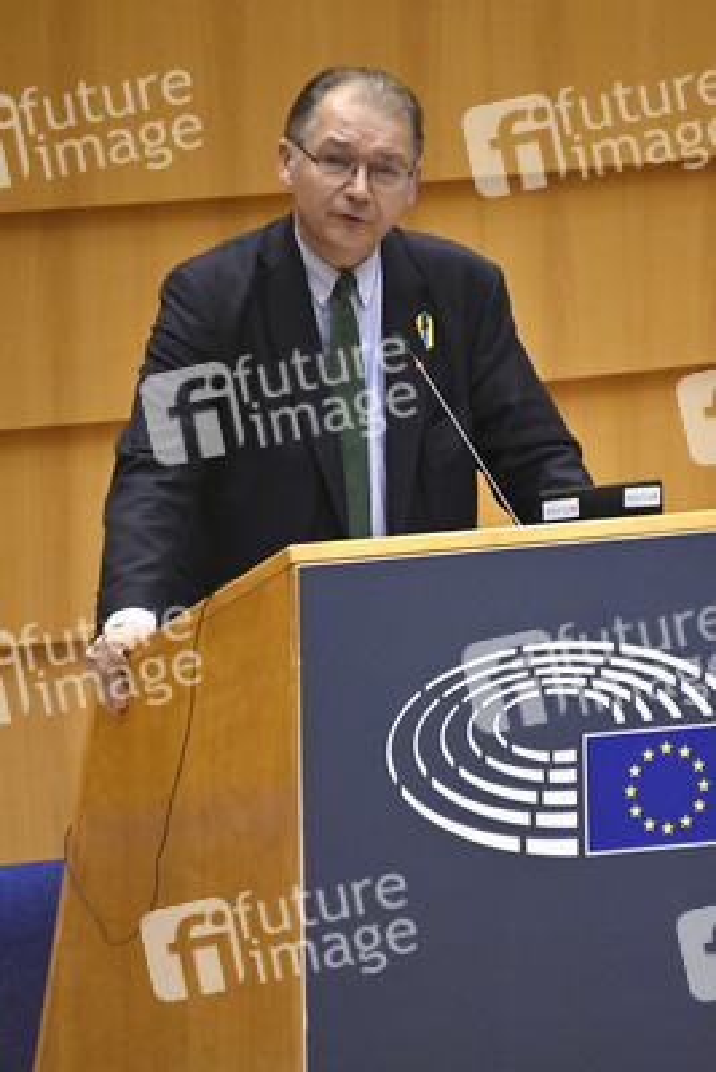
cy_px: 536
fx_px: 14903
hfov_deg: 2.8
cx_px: 358
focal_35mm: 500
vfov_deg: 4.1
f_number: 6.3
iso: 3200
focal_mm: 500
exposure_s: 1/400
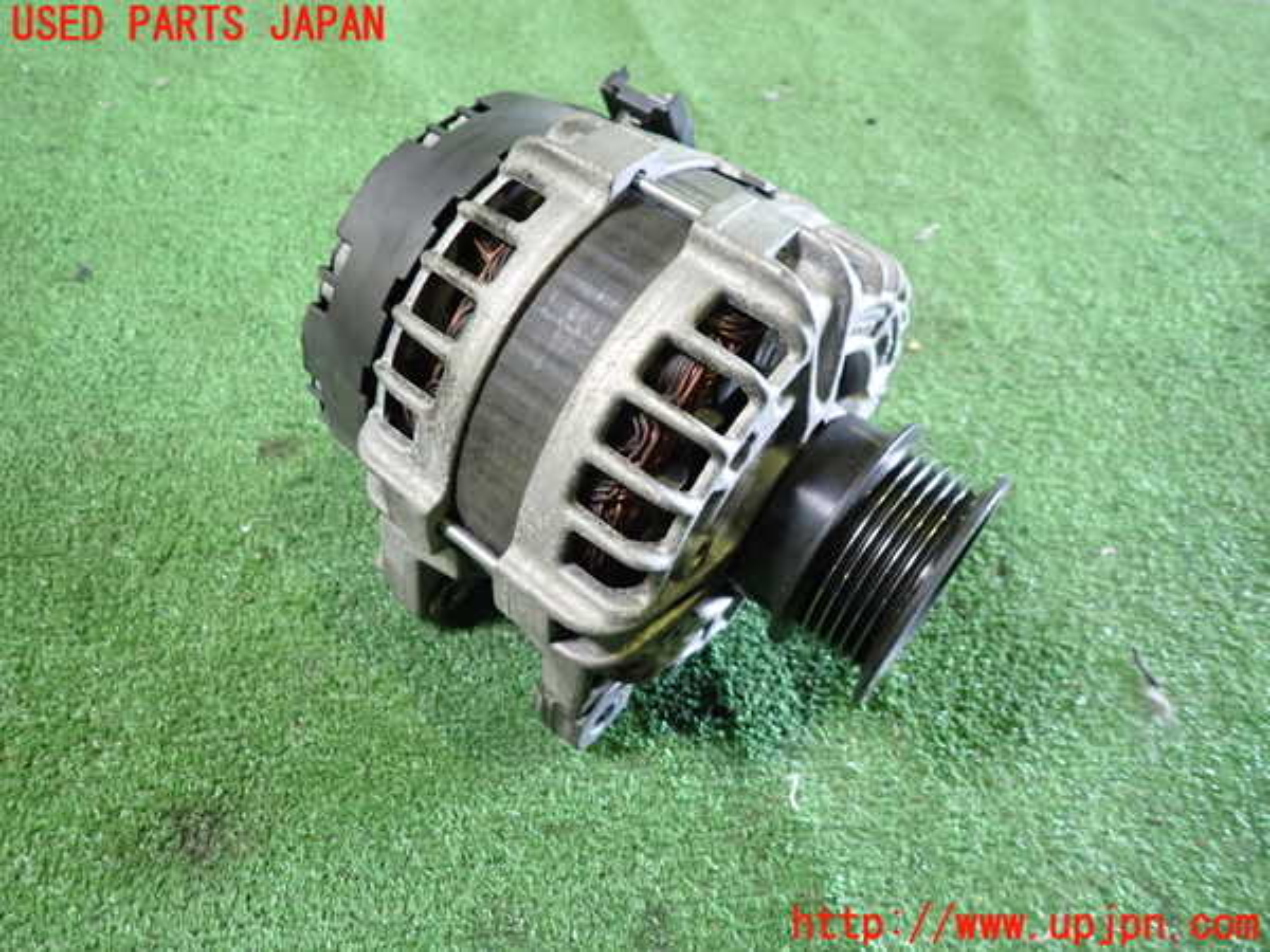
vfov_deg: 54.9
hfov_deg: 69.4
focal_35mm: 25
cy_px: 476
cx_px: 635
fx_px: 917
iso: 500
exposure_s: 1/30
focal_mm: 4.5
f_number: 2
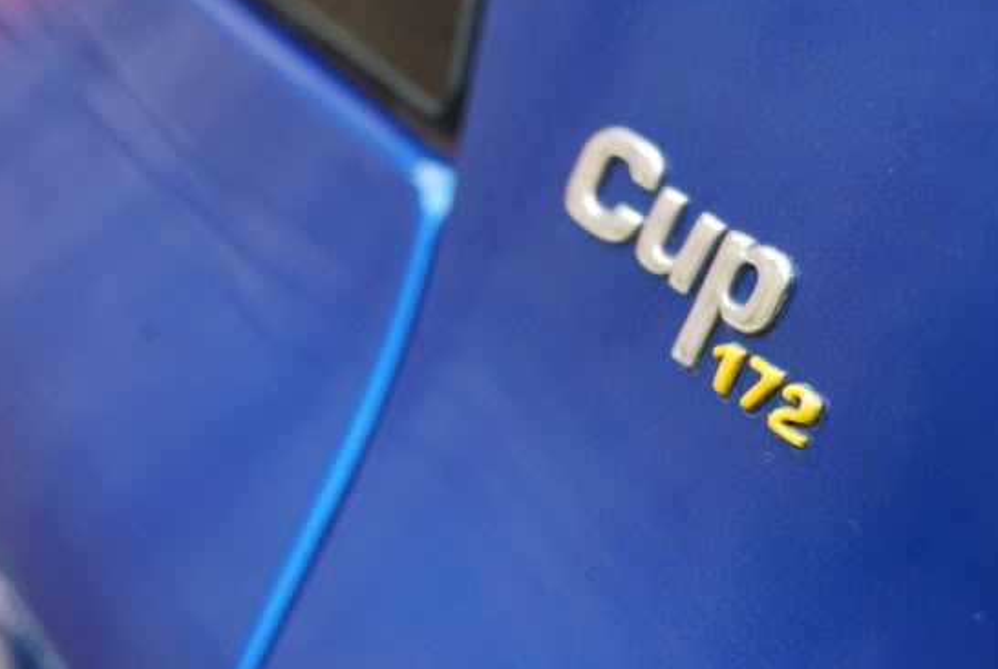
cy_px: 314
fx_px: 2682
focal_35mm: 97
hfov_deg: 21.1
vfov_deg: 14.2
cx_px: 569
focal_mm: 55
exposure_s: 1/50
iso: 100
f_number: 5.6
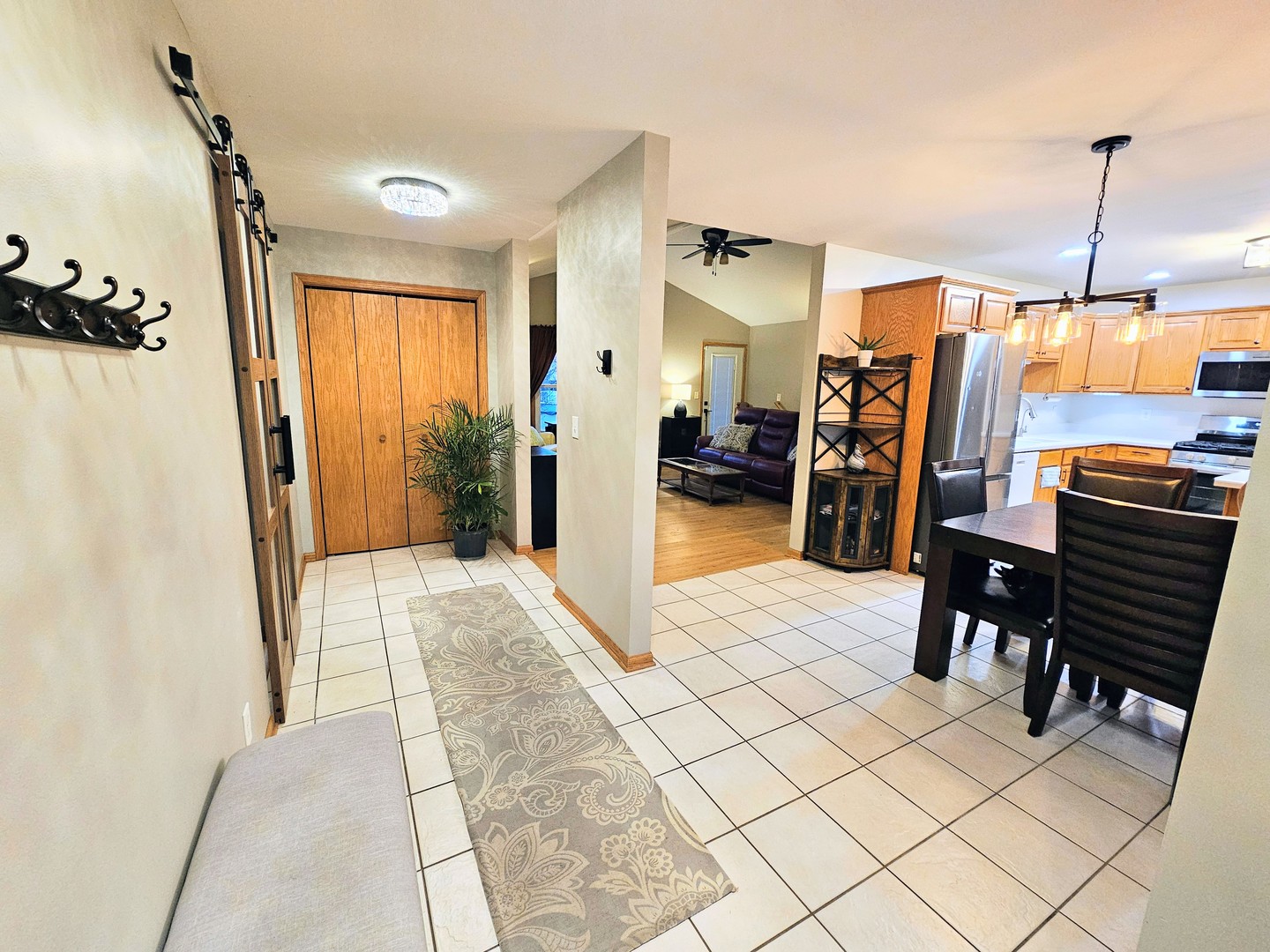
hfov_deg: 106.2
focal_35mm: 13
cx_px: 635
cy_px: 476
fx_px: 477
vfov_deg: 89.9
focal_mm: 2.2
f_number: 2.2
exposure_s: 1/40
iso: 320
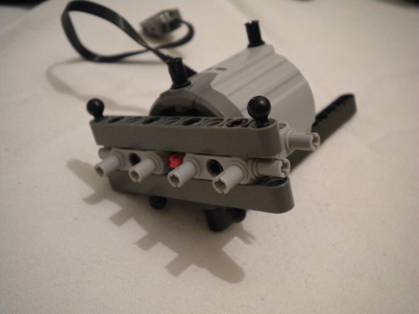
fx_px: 496
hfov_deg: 45.8
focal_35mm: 41
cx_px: 210
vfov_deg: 35.1
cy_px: 157
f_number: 3.5
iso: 800
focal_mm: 7.4
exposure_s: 1/17.4
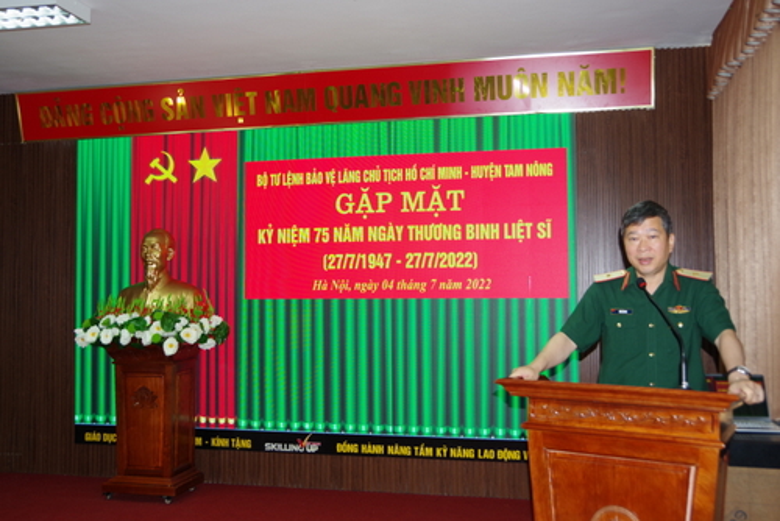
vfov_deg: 36.9
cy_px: 260
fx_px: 780
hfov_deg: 53.1
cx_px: 390
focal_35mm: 36
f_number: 4.5
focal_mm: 24
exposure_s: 1/30
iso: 400
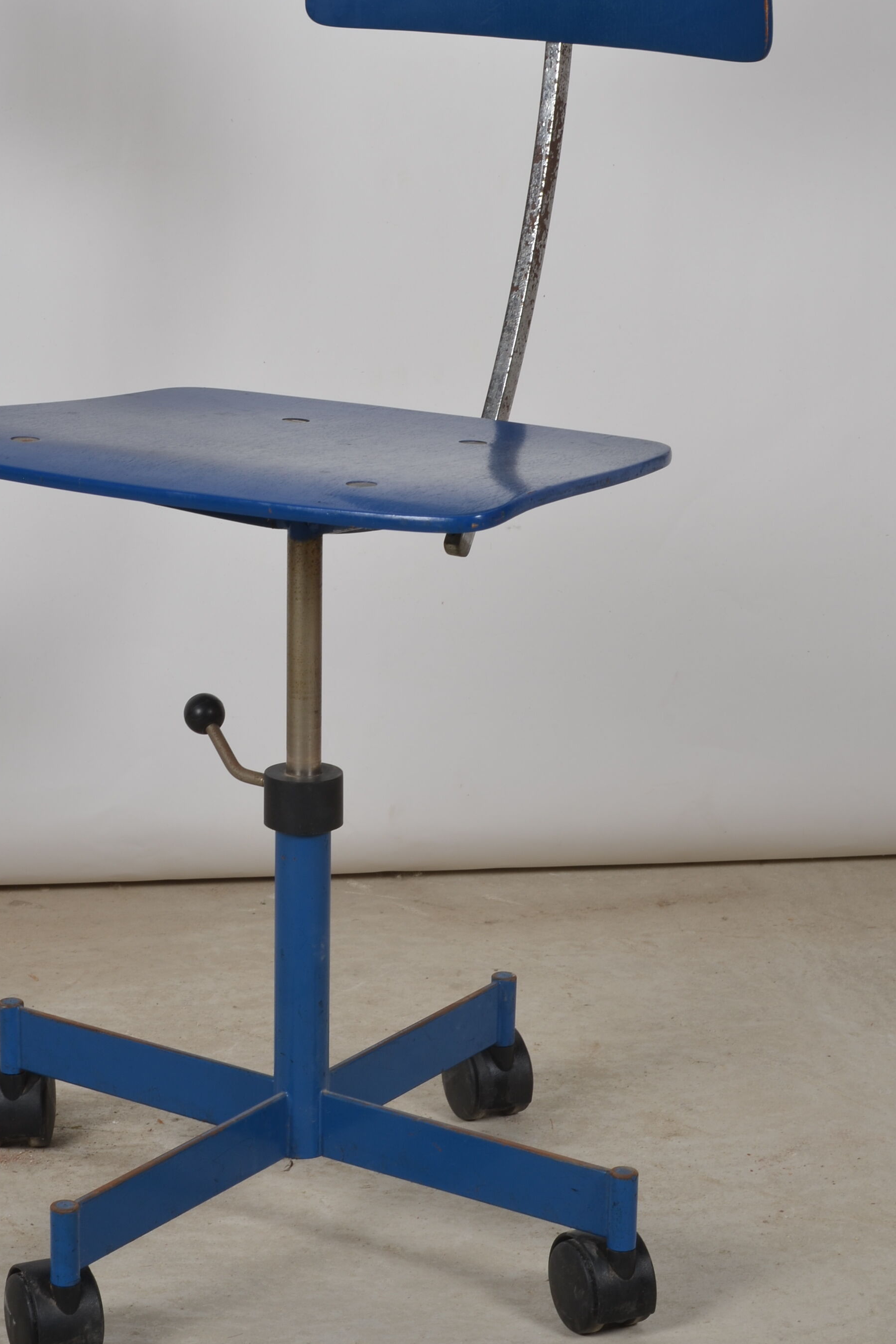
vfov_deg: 20.0
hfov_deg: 13.4
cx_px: 307
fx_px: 3808
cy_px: 474
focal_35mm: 102
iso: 100
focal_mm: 50
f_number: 14
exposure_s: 1/125
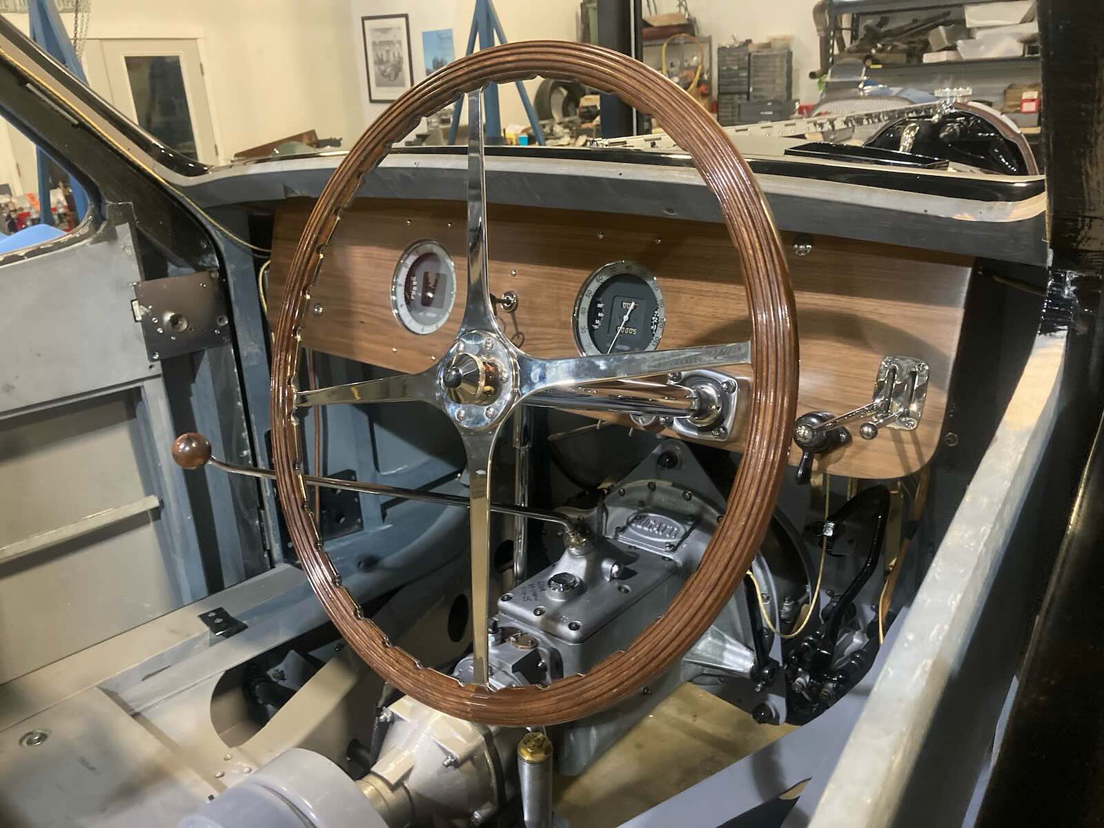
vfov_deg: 49.7
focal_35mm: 28
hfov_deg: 63.4
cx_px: 552
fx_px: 893
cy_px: 414
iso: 640
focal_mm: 3.99
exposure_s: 1/30
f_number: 1.8
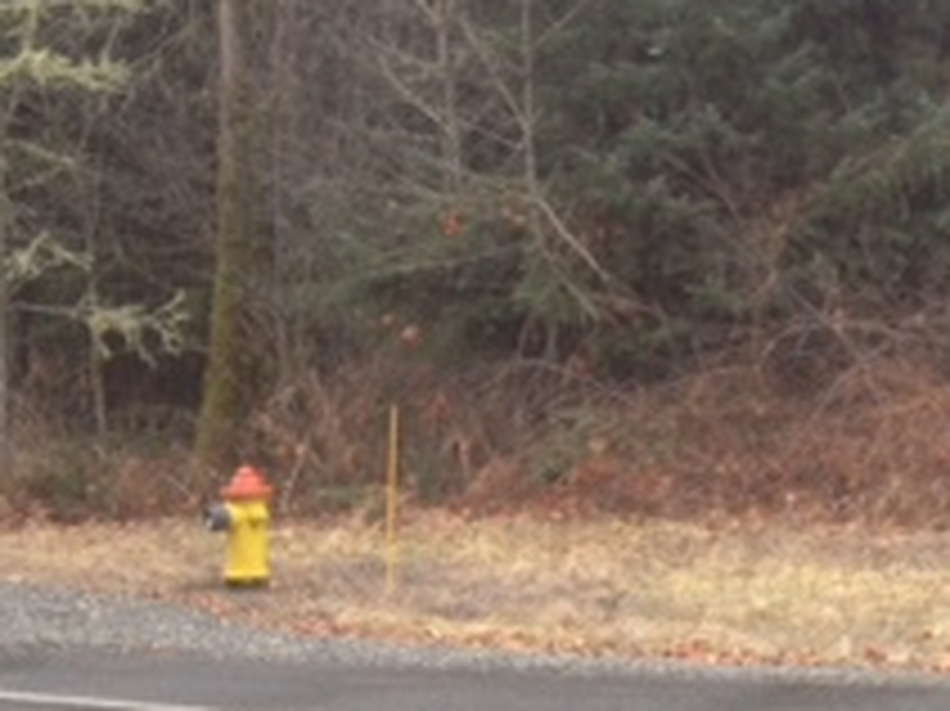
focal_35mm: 106
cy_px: 234
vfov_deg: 13.9
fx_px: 2907
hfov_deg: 17.0
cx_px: 1369
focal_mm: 4.28
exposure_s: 1/120
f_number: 2.4
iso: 100
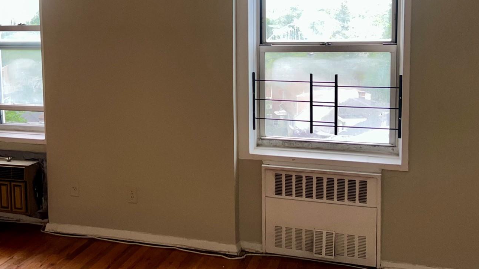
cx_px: 195
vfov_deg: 26.3
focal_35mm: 45
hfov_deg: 45.3
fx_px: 572
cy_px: 74
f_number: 1.5
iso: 32
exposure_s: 1/189
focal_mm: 5.7
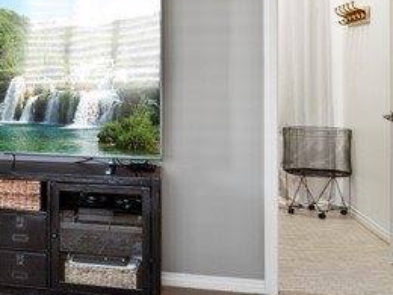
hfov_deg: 26.6
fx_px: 715
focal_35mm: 63
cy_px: 74
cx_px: -103
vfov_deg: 23.1
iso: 200
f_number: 8
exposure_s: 1.3
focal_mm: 8
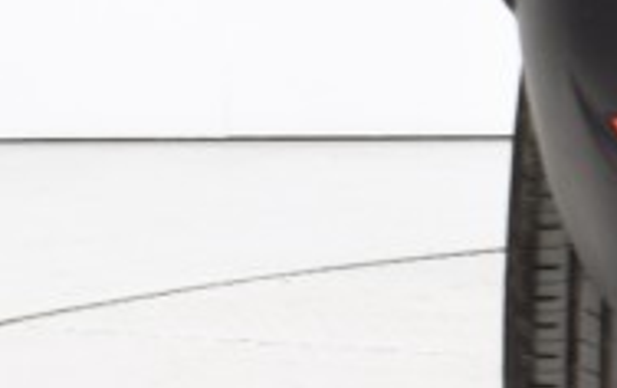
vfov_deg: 3.4
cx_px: 1513
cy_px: -490
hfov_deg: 5.4
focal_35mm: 378
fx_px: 6365
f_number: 11
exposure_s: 1/2.5
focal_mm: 31
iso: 100
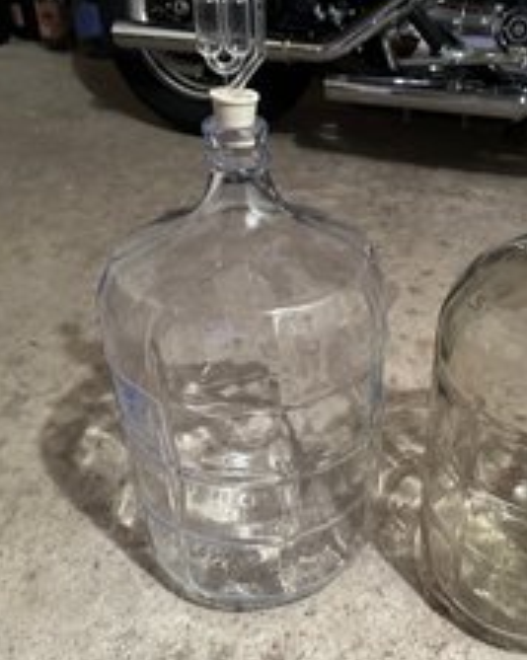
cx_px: 377
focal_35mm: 36
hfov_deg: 40.2
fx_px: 703
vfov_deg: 50.3
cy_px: 357
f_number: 1.78
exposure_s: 1/40
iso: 1000
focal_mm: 6.86
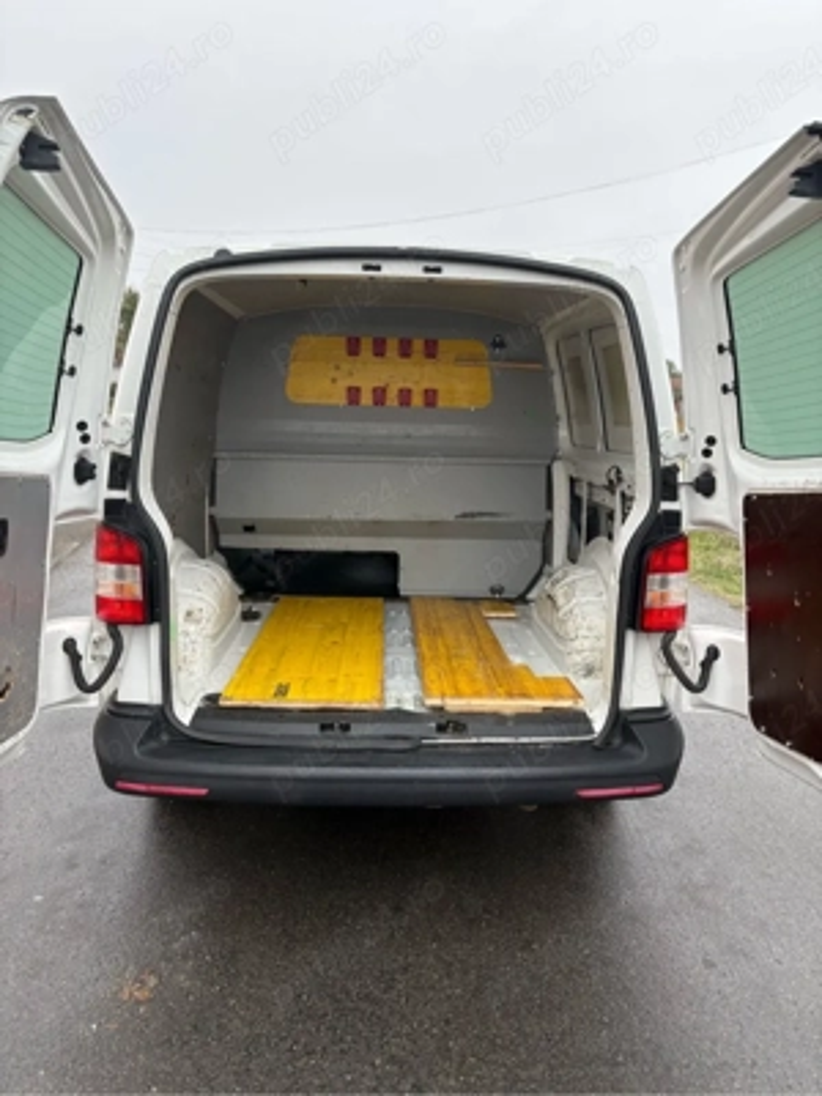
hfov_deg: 53.1
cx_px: 411
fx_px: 823
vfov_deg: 67.3
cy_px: 548
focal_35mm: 26
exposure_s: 1/791
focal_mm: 5.96
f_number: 1.6
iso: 50
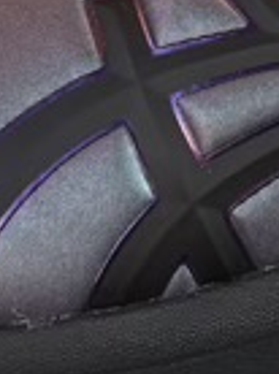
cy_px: -244
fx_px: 2037
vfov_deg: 10.0
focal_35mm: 189
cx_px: 385
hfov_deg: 7.7
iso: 125
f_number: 1.6
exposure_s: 1/121
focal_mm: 5.96
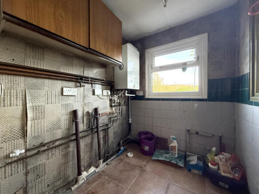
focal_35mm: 14
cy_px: 97
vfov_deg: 85.7
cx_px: 130
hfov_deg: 102.1
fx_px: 105
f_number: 2.2
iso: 200
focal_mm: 2.22
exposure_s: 1/99
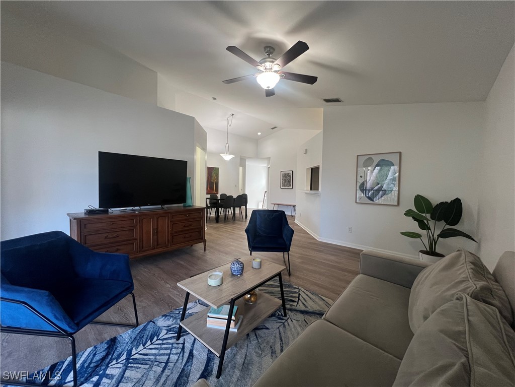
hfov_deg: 106.2
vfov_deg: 89.9
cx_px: 258
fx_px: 193
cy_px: 194
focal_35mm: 13
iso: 160
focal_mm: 1.57
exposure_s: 1/60
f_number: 1.8
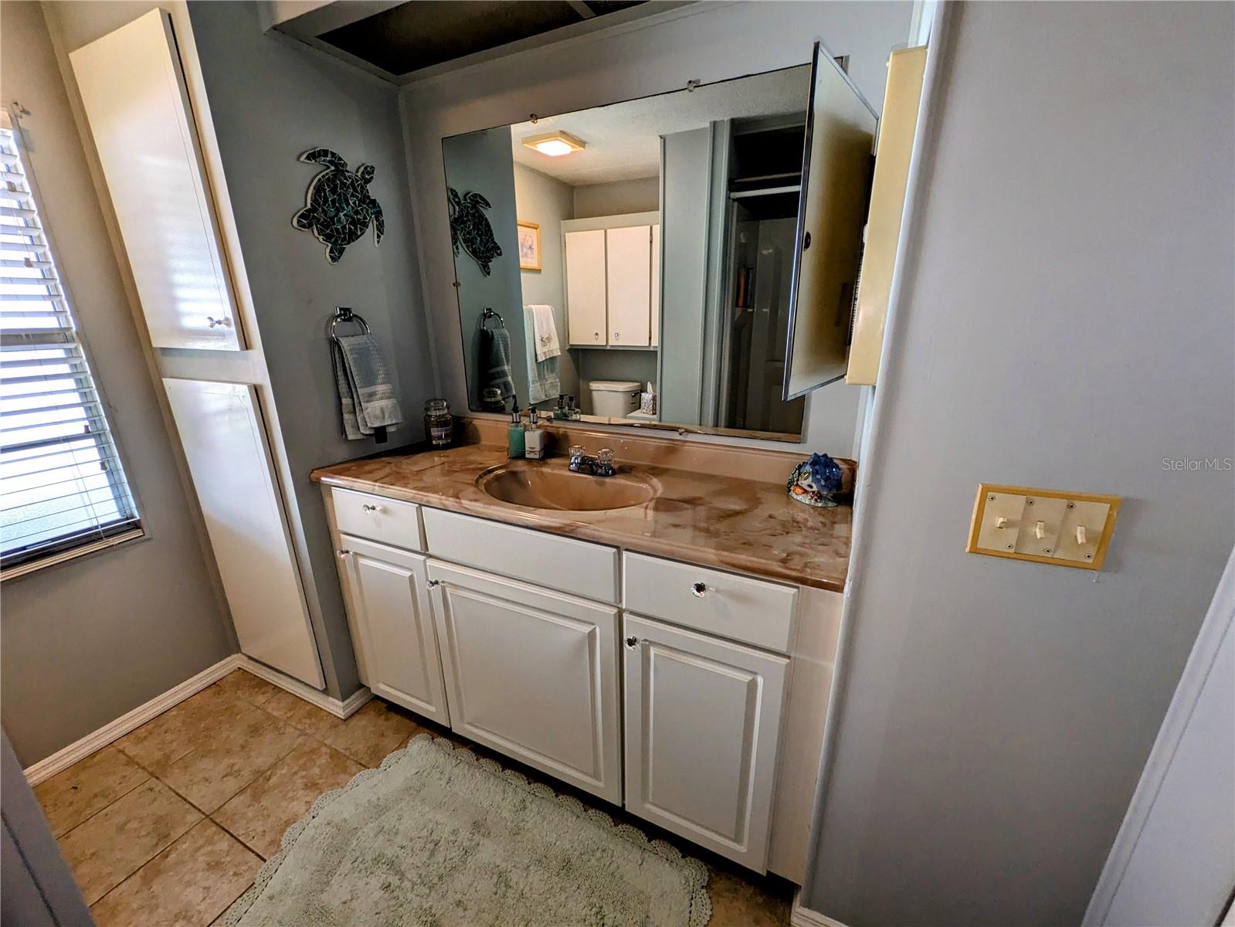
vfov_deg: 85.7
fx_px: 500
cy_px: 464
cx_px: 618
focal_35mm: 14
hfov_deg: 102.1
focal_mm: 1.83
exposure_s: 1/60
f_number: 2.2
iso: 86
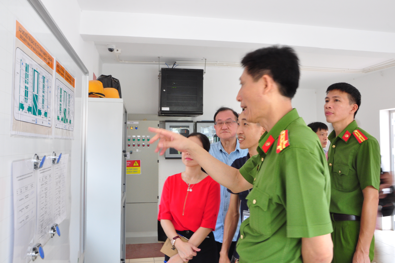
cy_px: 129
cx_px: 202
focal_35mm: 33
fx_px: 356
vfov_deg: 40.4
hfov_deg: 58.0
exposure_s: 1/15
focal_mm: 21
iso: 640
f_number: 14
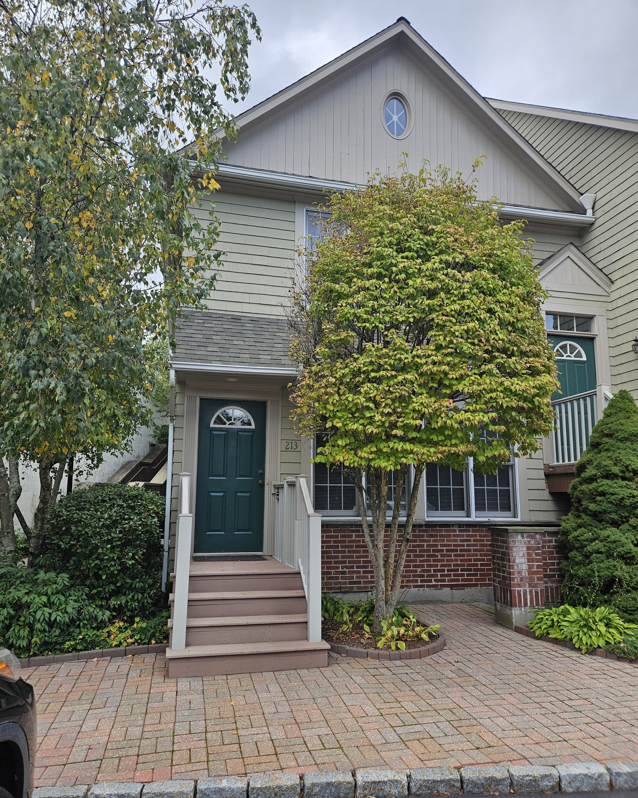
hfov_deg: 58.8
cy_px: 410
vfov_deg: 70.3
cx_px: 319
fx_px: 566
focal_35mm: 24
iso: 40
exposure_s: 1/1262
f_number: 1.8
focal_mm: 5.4
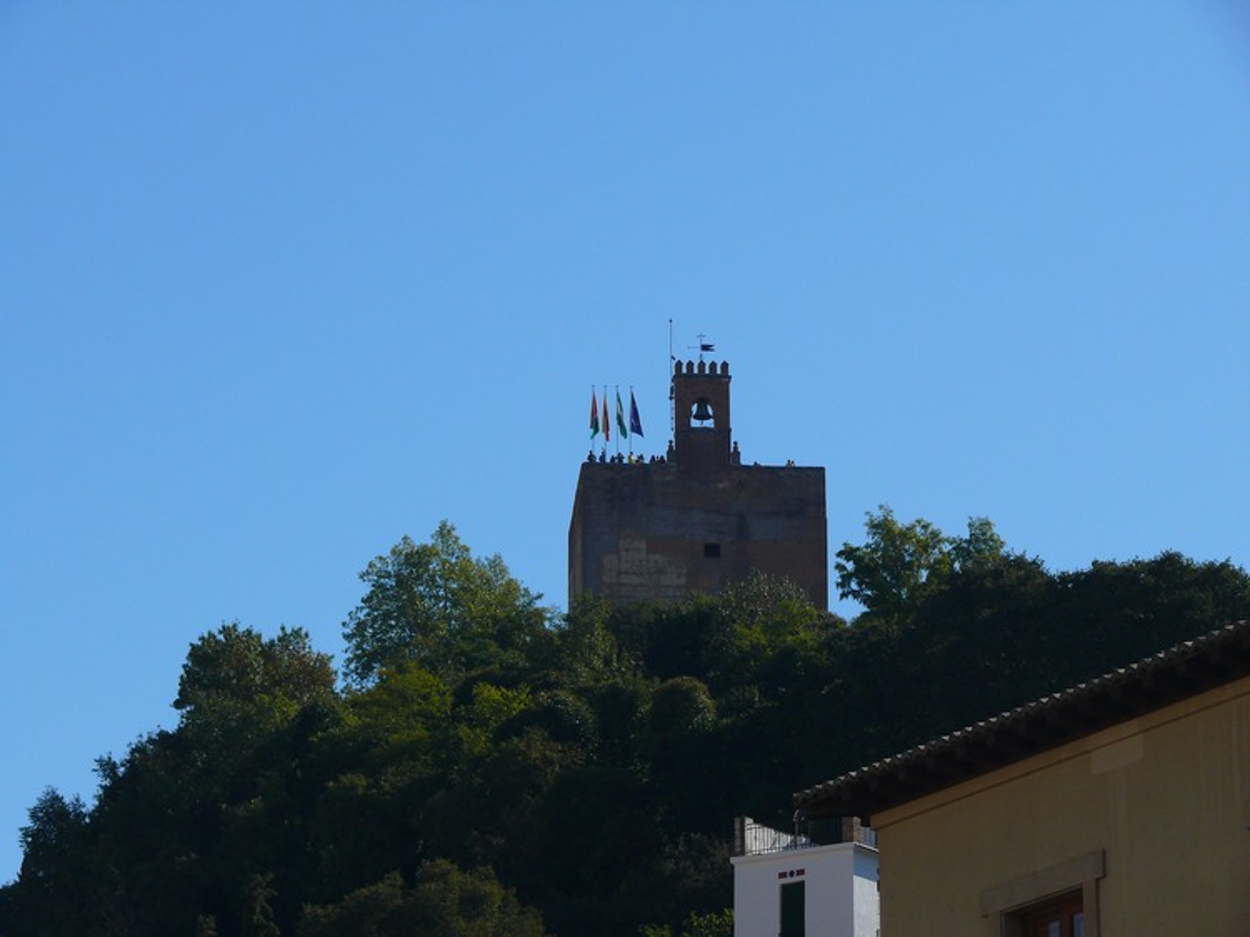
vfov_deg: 10.6
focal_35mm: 140
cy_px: 468
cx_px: 625
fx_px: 5054
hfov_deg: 14.1
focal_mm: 29.7
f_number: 5.6
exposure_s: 1/250
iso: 100
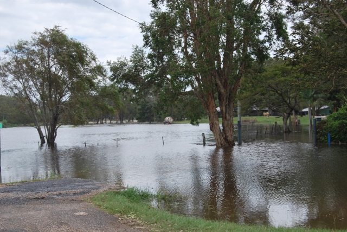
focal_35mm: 60
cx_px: 174
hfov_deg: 33.4
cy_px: 116
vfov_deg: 22.7
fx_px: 579
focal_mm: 40
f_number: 7.1
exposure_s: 1/200
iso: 100
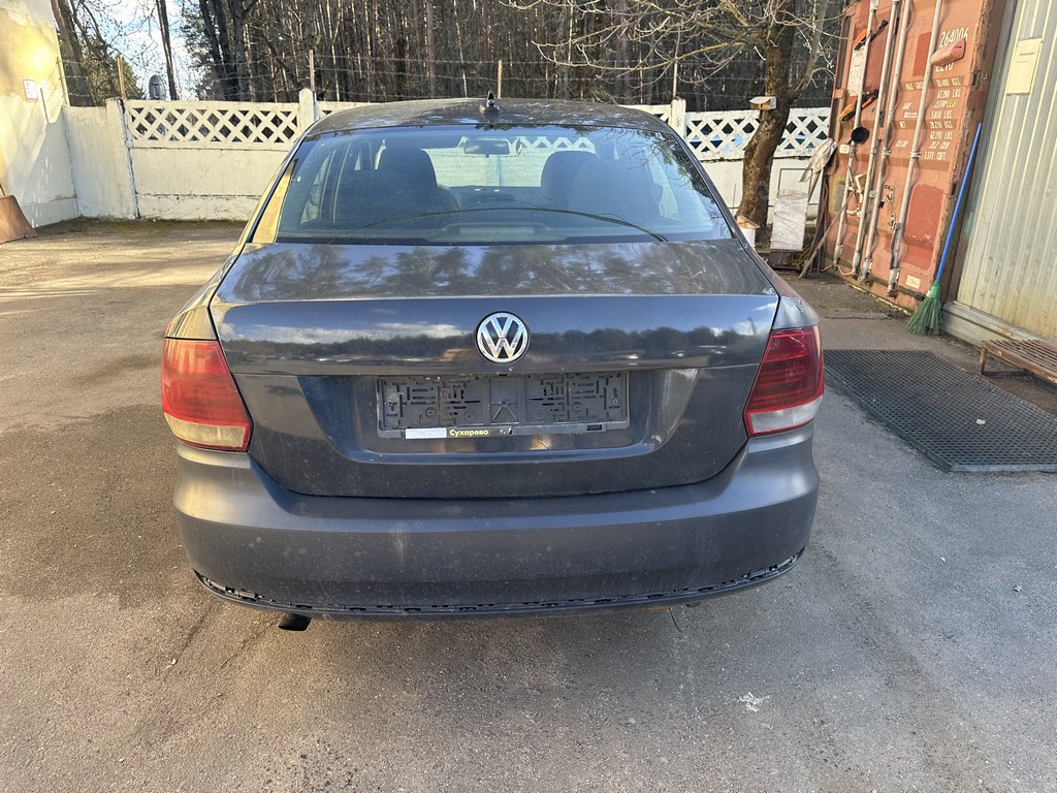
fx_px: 733
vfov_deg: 56.8
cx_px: 528
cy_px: 396
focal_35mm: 24
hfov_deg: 71.6
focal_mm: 6.86
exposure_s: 1/412
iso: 80
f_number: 1.78
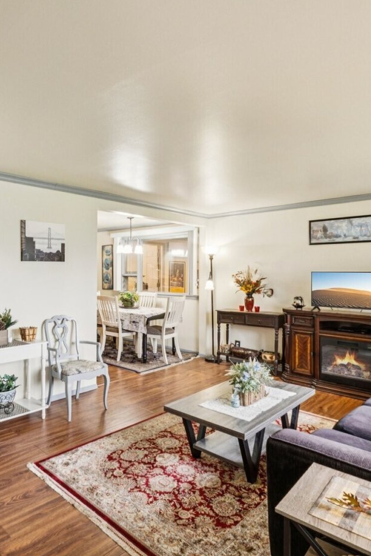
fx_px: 355
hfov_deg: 53.2
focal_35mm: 23
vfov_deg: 76.1
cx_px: 103
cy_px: 273
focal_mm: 10
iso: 250
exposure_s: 1/1.25
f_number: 9
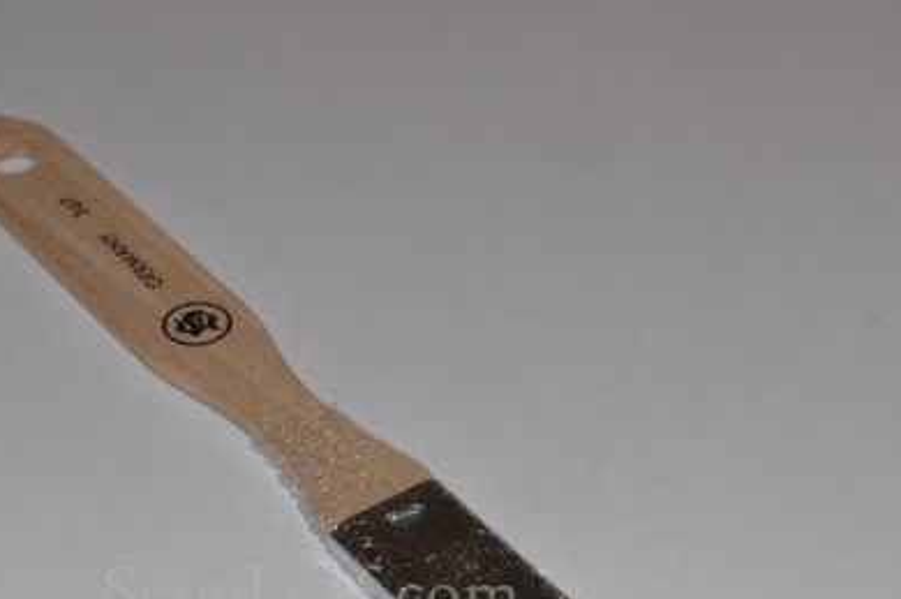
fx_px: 2775
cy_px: 421
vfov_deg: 12.3
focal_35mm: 111
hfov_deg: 18.4
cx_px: 312
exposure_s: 1/160
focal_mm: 48
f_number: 9
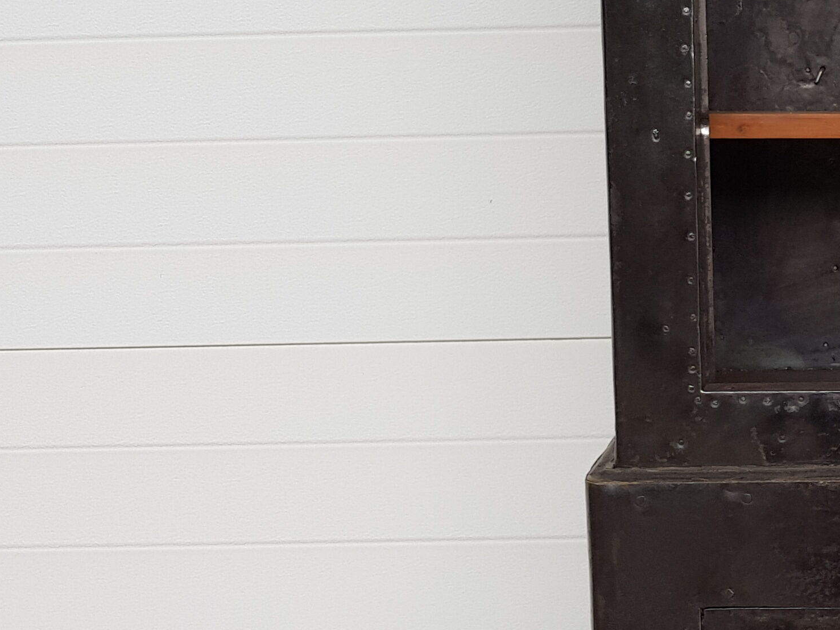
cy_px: 285
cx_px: 880
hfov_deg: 25.7
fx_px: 1722
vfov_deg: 20.7
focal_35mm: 71
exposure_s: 1/558
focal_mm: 4.2
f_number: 1.7
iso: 40
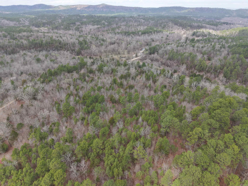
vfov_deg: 56.8
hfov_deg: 71.6
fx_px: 172
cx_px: 124
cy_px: 93
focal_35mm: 24
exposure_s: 1/1500
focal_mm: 8.67
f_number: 1.8
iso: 260
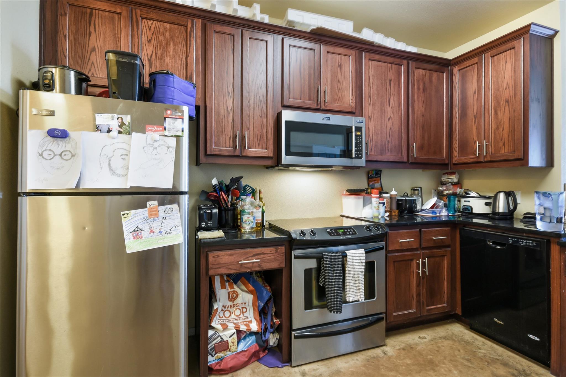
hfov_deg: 90.0
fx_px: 283
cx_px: 283
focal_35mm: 18
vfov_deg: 67.4
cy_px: 188
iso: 200
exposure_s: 1
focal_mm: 12
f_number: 8
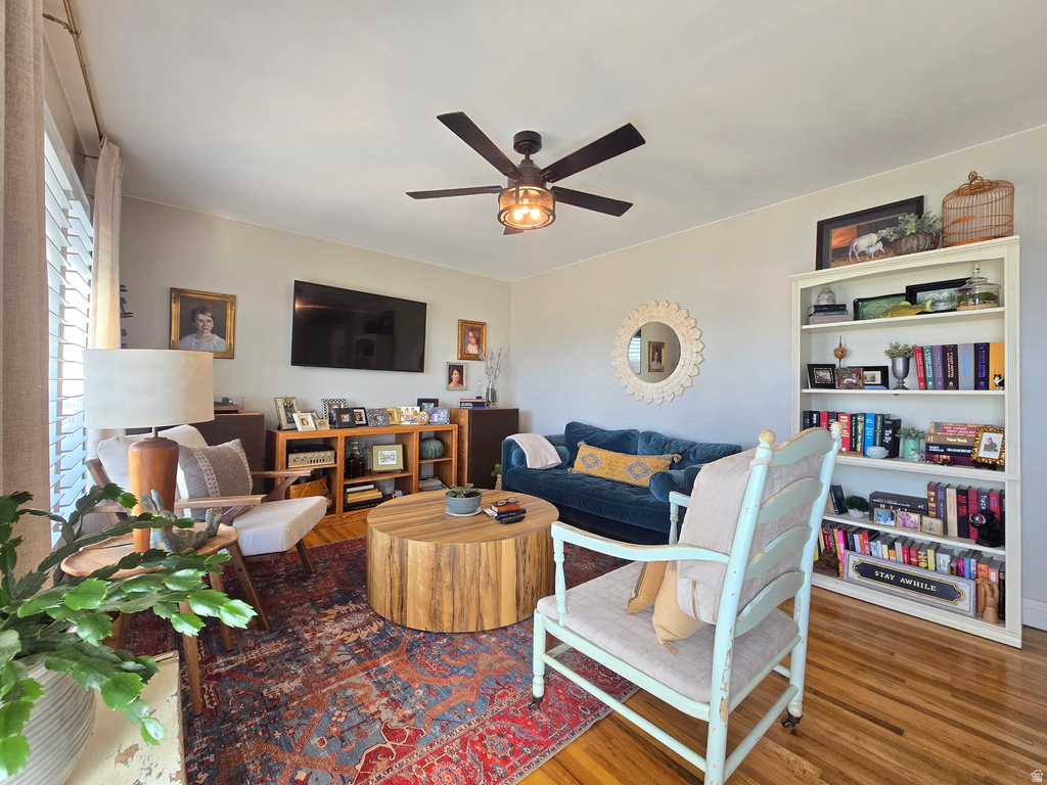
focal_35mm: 13
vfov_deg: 89.9
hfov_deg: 106.2
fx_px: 393
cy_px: 392
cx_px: 524
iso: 200
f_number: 2.2
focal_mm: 2.2
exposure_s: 1/60
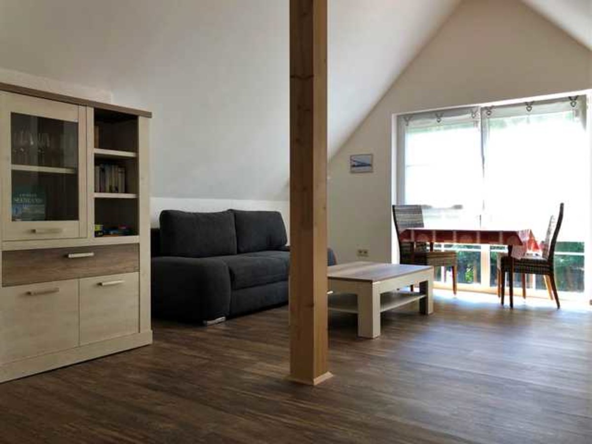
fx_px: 479
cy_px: 222
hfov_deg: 63.4
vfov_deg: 49.7
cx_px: 296
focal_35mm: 28
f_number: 1.8
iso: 40
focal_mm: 3.99
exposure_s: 1/100
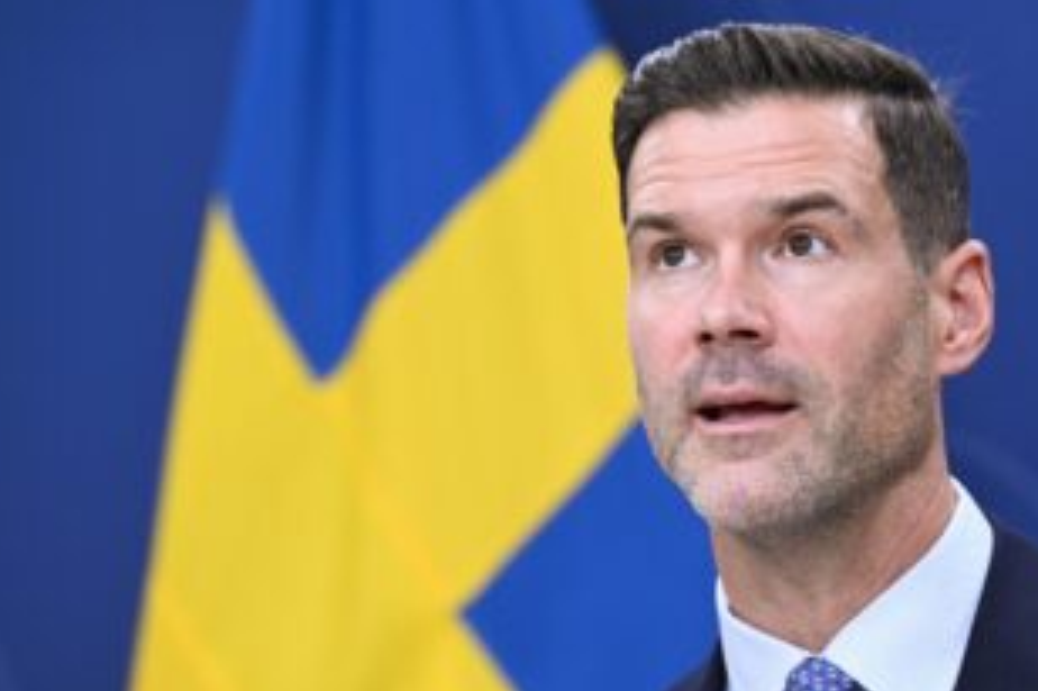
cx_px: 650
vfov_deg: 5.4
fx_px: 7377
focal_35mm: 256
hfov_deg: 8.0
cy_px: 394
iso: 2500
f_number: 4
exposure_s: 1/400
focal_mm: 175
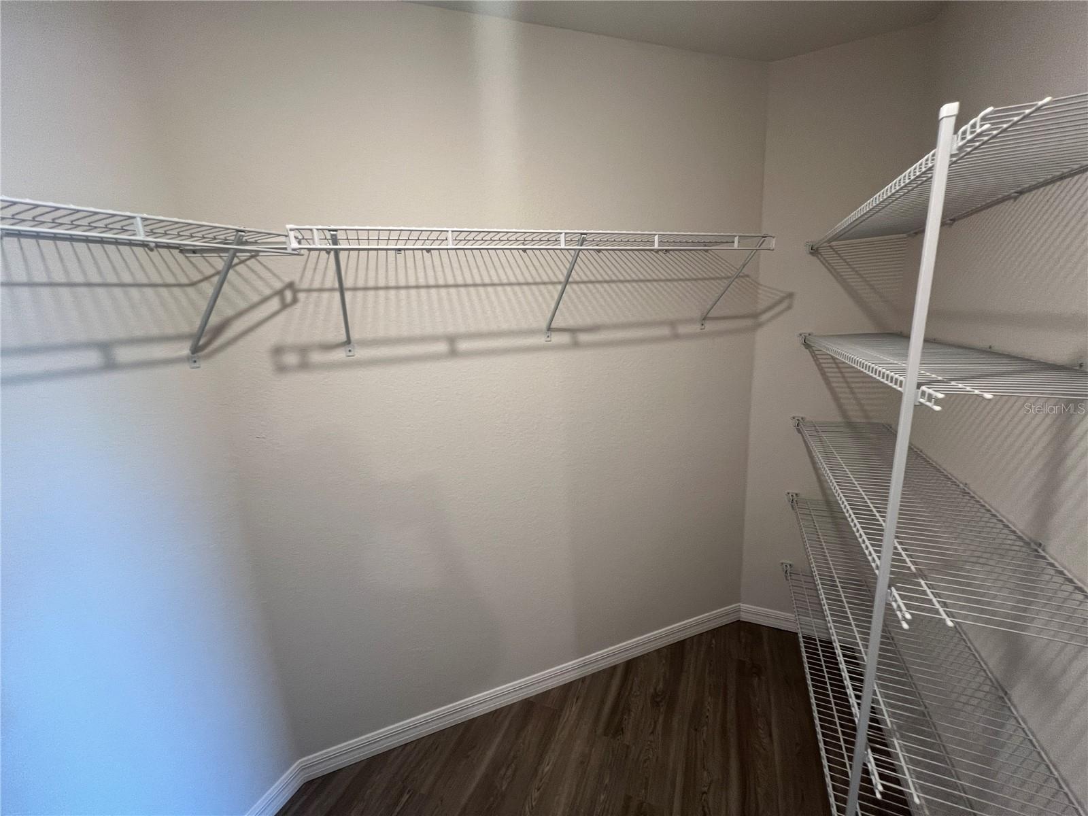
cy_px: 408
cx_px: 544
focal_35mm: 13
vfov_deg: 89.9
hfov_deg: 106.2
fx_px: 409
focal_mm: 1.57
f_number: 1.8
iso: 125
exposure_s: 1/60
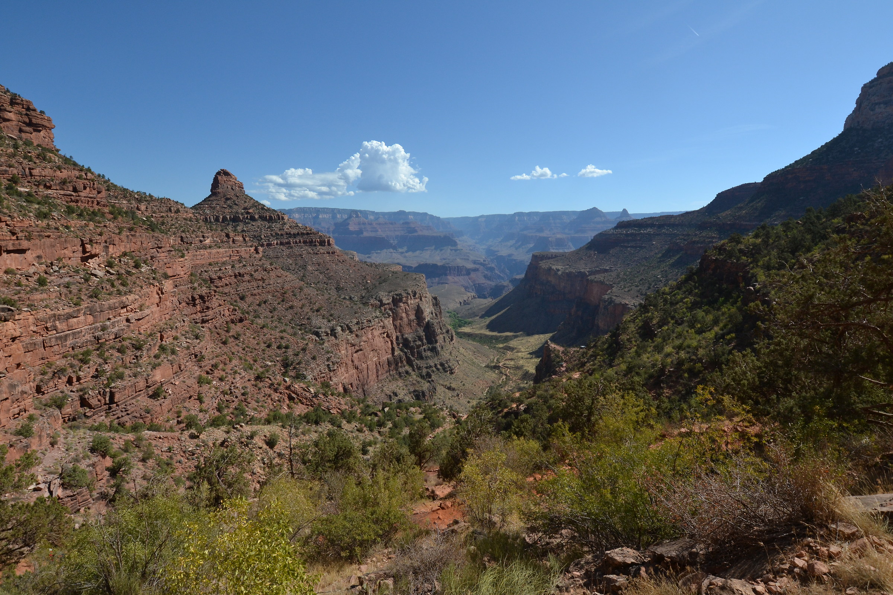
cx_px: 446
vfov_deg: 72.1
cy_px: 298
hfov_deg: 95.0
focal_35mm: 16
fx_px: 409
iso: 400
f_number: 9
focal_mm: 11
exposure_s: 1/1000
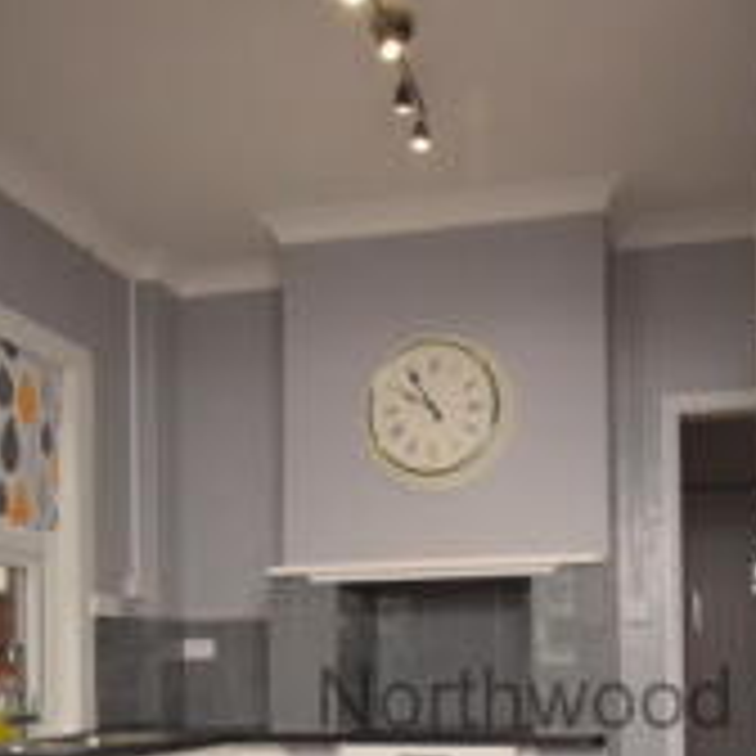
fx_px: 890
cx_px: 486
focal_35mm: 36
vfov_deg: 43.3
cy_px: 632
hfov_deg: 45.5
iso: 400
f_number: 8
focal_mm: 10
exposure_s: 1/60
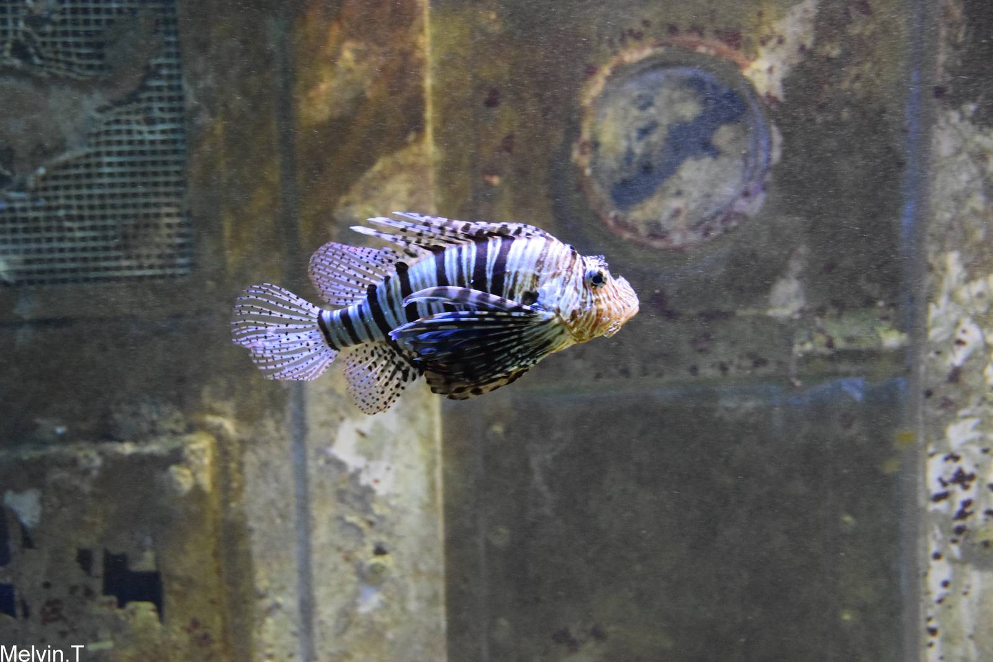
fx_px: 1738
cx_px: 496
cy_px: 331
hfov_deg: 31.9
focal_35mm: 63
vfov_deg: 21.6
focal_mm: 42
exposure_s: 1/60
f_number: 4.5
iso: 4500
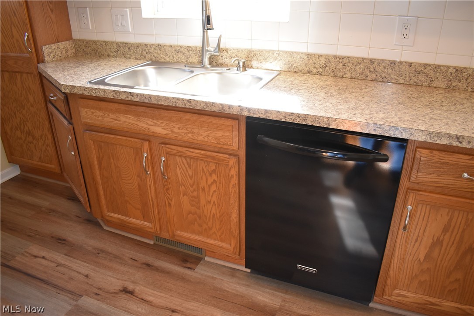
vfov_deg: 47.9
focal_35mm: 27
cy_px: 158
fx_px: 355
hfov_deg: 67.4
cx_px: 237
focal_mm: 18
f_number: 3.5
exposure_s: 1/125
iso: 1100
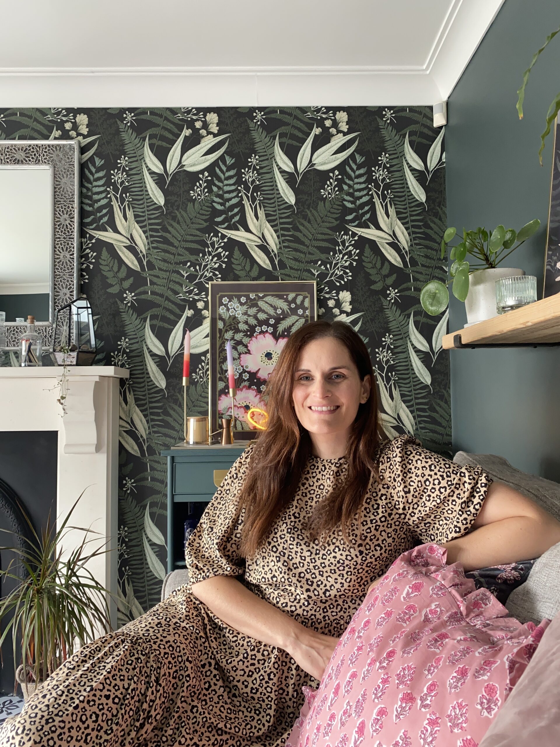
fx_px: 561
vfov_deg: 67.3
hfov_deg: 53.1
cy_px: 374
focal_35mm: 26
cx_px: 280
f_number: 1.8
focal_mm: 4.25
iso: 125
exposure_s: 1/60
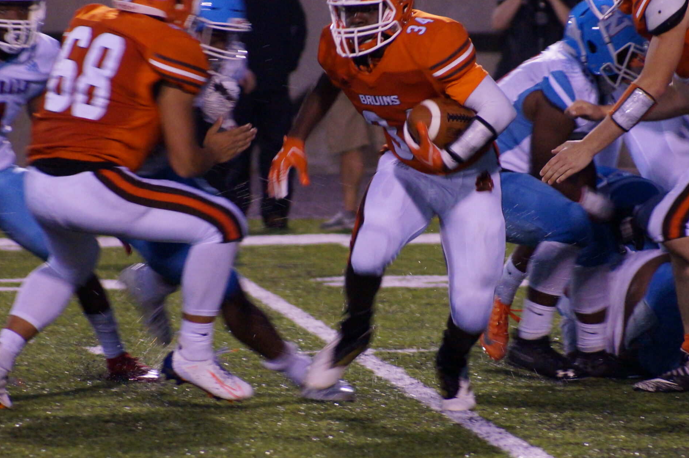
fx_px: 8986
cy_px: 230
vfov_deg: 2.9
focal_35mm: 470
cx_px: 445
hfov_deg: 4.4
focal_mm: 230
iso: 3200
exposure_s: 1/100
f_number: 5.6
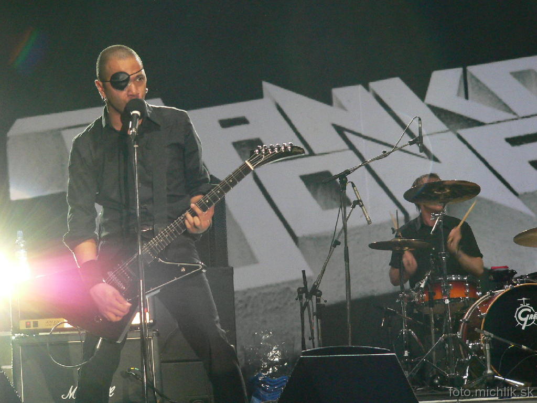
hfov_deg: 15.5
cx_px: 268
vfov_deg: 11.7
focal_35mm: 127
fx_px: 1970
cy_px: 202
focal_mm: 21.1
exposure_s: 1/80
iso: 400
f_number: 2.8
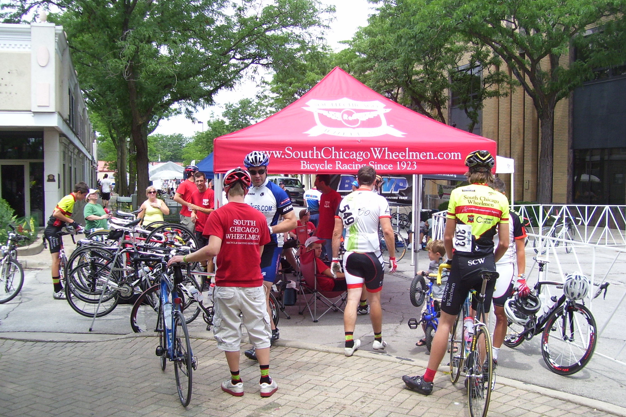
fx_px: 661
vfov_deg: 35.0
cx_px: 317
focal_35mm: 38
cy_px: 229
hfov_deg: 50.7
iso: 80
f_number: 2.7
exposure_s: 1/500
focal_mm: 6
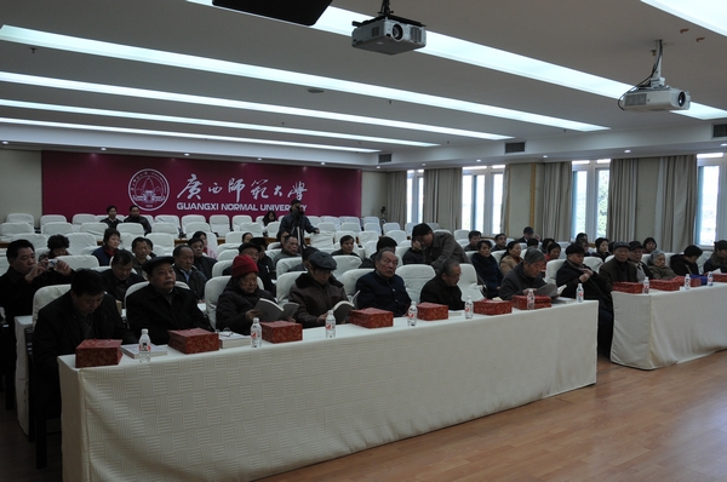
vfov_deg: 43.5
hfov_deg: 62.0
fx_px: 605
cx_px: 364
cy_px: 241
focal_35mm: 30
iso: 640
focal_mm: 20
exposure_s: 1/160
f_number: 5.6
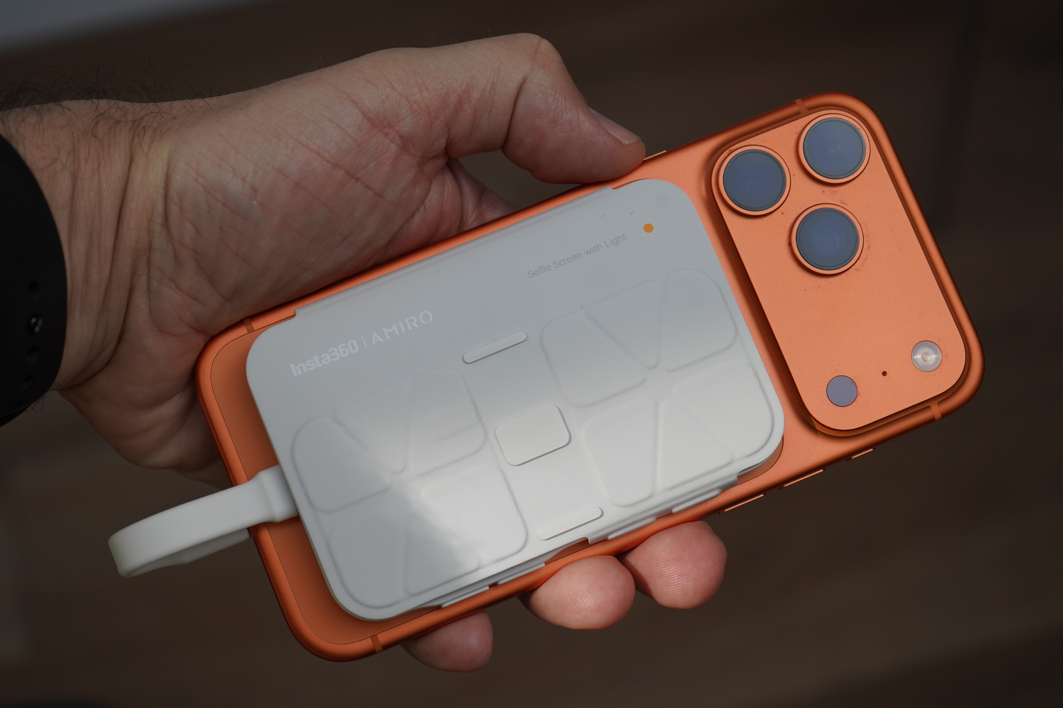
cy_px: 354
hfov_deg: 30.1
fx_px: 1978
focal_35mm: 67
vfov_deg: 20.3
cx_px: 532
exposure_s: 1/640
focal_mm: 67
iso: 400
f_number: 6.3
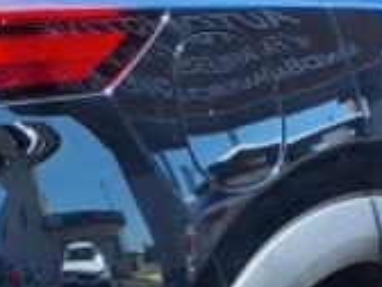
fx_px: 1821
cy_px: 308
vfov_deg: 8.9
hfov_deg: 11.8
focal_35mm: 165
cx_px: -9
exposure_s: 1/833
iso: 40
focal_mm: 3.58
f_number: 1.9
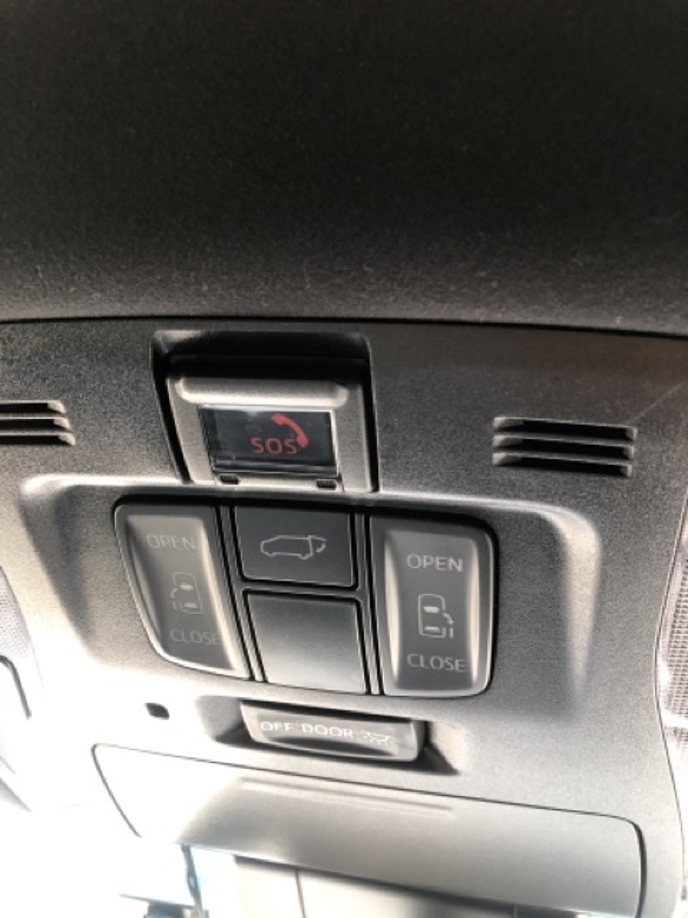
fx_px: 742
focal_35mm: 28
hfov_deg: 49.7
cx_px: 344
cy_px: 459
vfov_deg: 63.4
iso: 40
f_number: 1.8
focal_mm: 3.99
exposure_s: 1/24
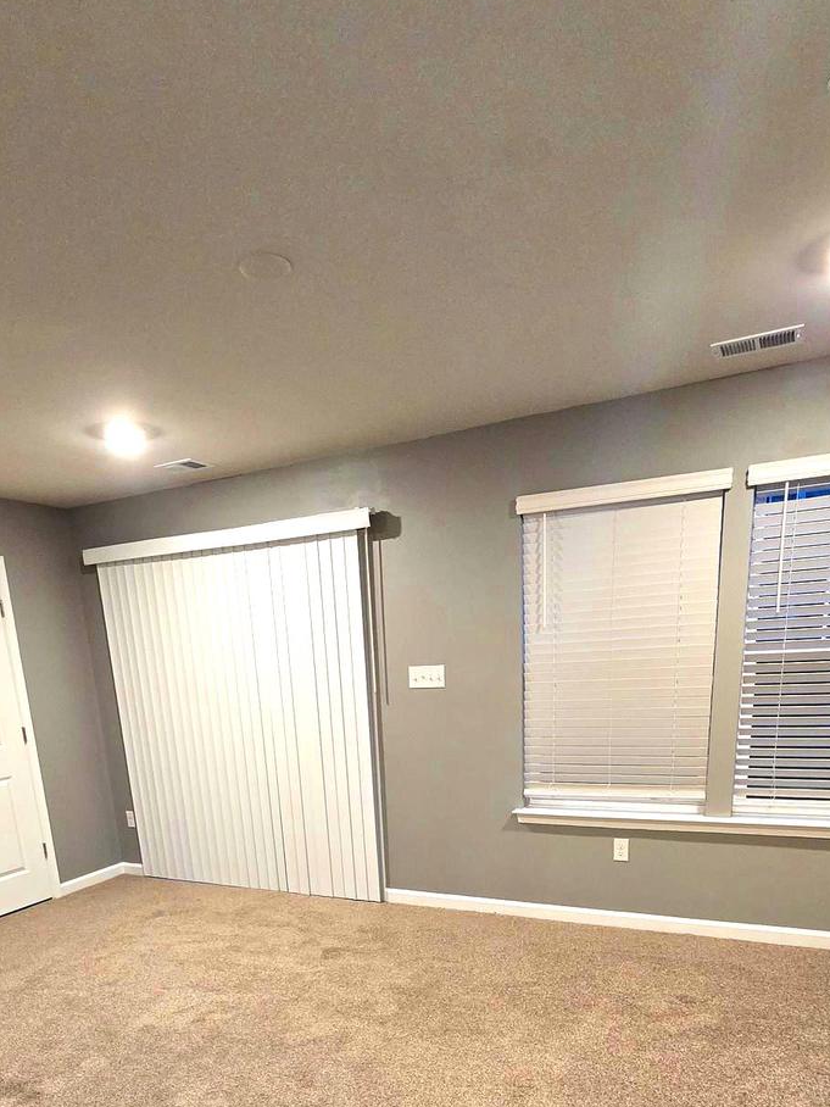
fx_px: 703
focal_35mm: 22
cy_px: 878
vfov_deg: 69.3
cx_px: 388
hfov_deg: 61.0
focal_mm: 2.2
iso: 400
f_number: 2.2
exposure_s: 1/60
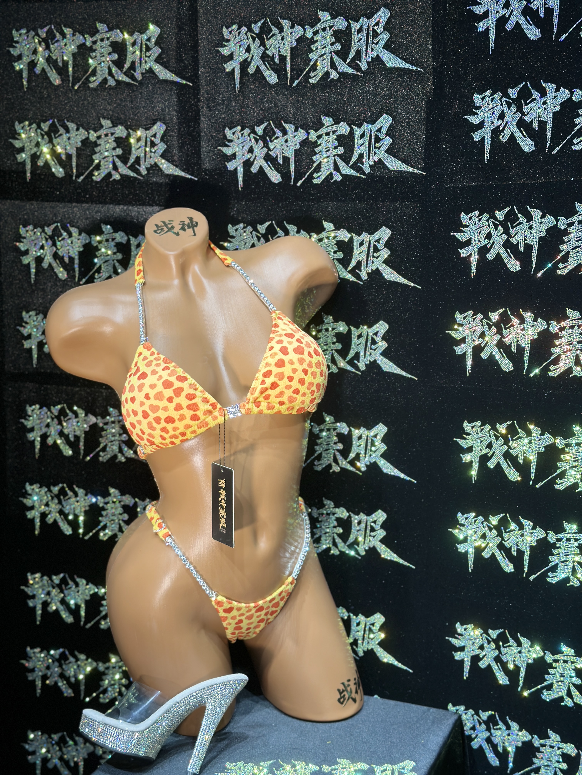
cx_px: 291
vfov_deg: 39.7
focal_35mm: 48
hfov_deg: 30.3
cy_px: 388
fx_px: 1076
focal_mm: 6.86
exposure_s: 1/284
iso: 80
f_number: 1.78
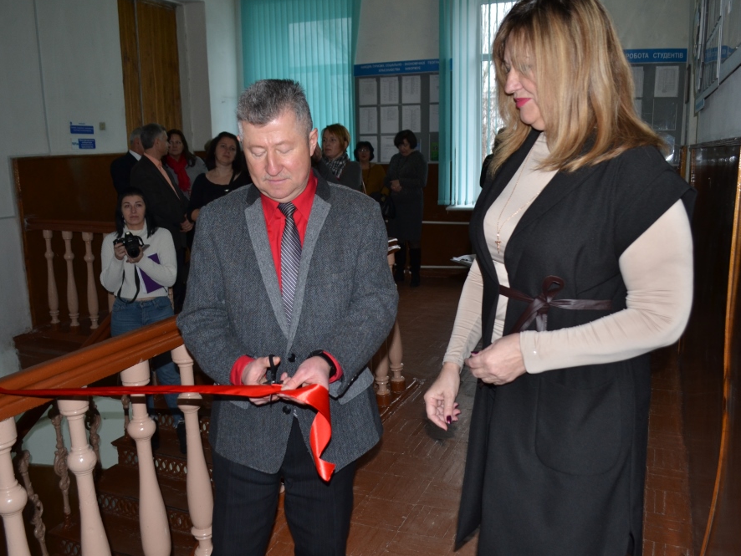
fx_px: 642
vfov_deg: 46.8
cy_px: 276
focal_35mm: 30
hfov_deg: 59.9
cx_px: 360
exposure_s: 1/60
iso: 400
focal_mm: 18
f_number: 3.5
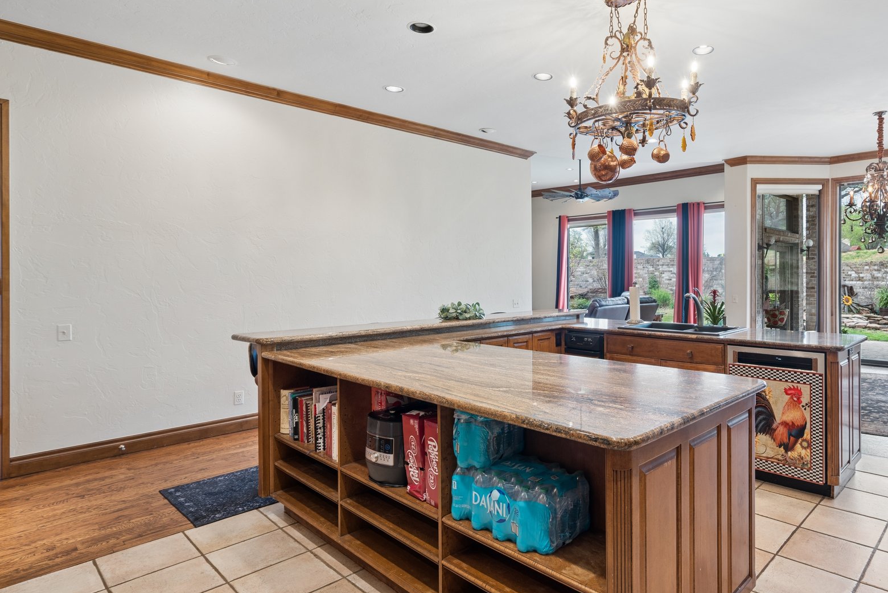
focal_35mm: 21
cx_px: 569
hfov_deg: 79.3
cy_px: 283
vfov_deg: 59.5
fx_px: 518
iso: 200
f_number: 7.1
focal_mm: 16
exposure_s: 1/8
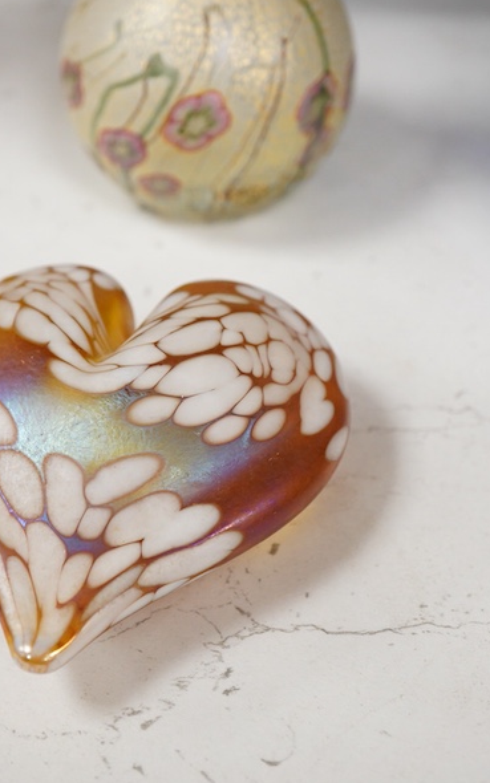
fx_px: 1495
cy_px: 392
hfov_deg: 18.5
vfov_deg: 29.4
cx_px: 139
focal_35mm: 70
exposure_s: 1/125
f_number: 7.1
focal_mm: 30
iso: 1250
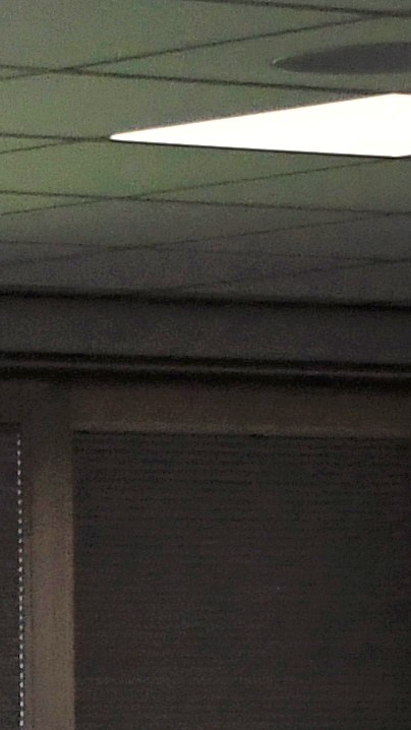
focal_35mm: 325
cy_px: 1326
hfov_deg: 3.7
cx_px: -552
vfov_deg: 6.5
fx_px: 6295
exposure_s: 1/125
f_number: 4
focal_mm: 27
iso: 1000
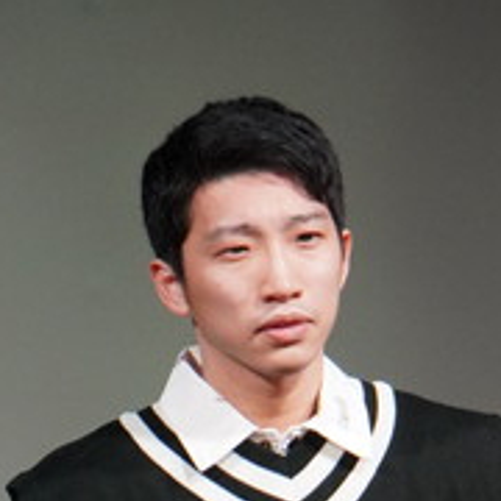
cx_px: 121
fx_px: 14884
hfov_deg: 1.9
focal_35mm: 909
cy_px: 774
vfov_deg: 1.9
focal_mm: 200
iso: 3200
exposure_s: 1/320
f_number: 7.1
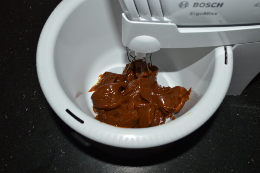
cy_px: 86
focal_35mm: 30
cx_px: 130
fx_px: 216
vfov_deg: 43.5
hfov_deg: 62.0
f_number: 8
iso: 100
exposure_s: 1/60
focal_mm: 20
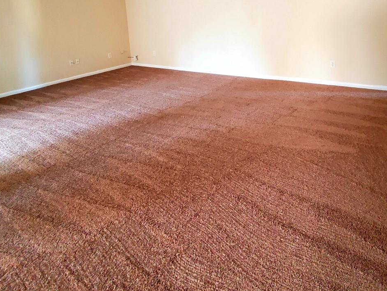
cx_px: 224
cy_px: 55
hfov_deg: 75.9
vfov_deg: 56.3
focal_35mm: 22
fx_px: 246
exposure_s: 1/33
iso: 1000
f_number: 2.2
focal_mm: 1.8
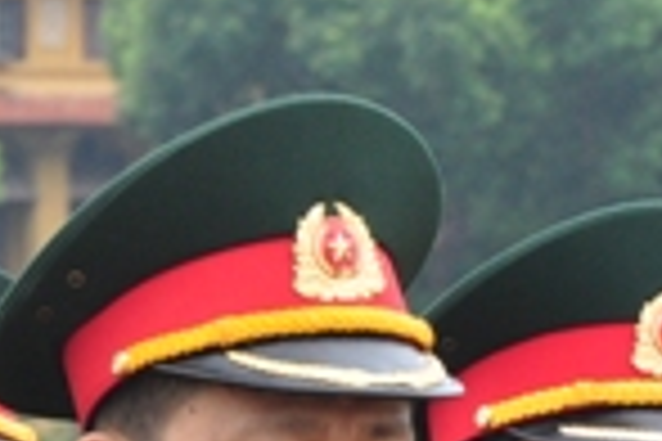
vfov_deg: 2.2
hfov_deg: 3.4
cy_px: 603
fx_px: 11272
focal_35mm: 613
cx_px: -363
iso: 500
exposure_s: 1/125
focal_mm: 80
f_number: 9
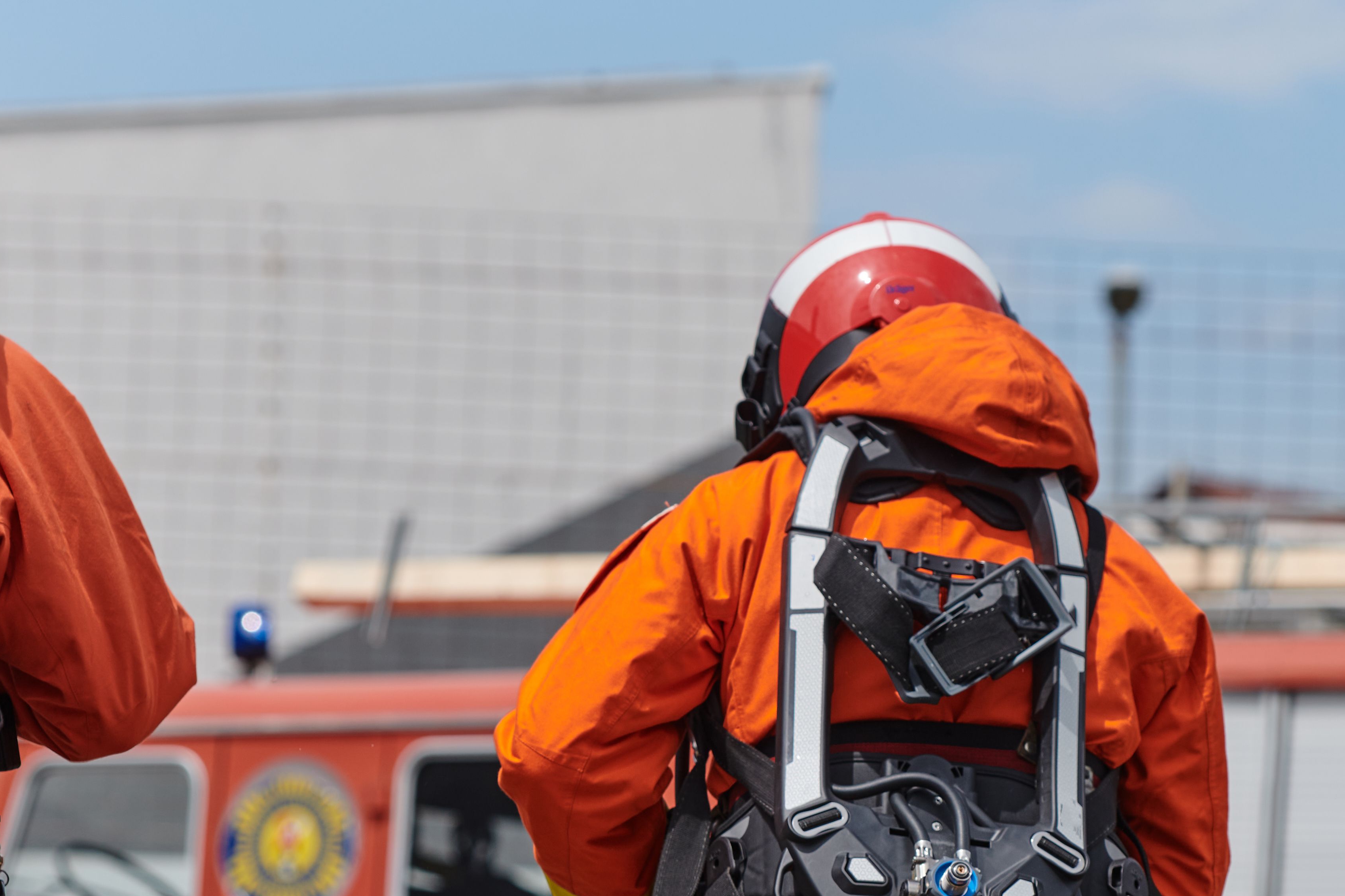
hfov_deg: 8.1
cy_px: 917
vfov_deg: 5.4
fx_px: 9525
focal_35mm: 255
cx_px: 1040
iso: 72
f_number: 4.5
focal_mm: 105
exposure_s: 1/1000
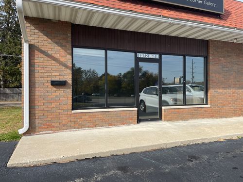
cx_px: 122
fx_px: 183
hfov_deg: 67.3
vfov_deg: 53.1
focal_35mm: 26
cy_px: 91
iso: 32
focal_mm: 4.2
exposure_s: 1/2020
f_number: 1.6
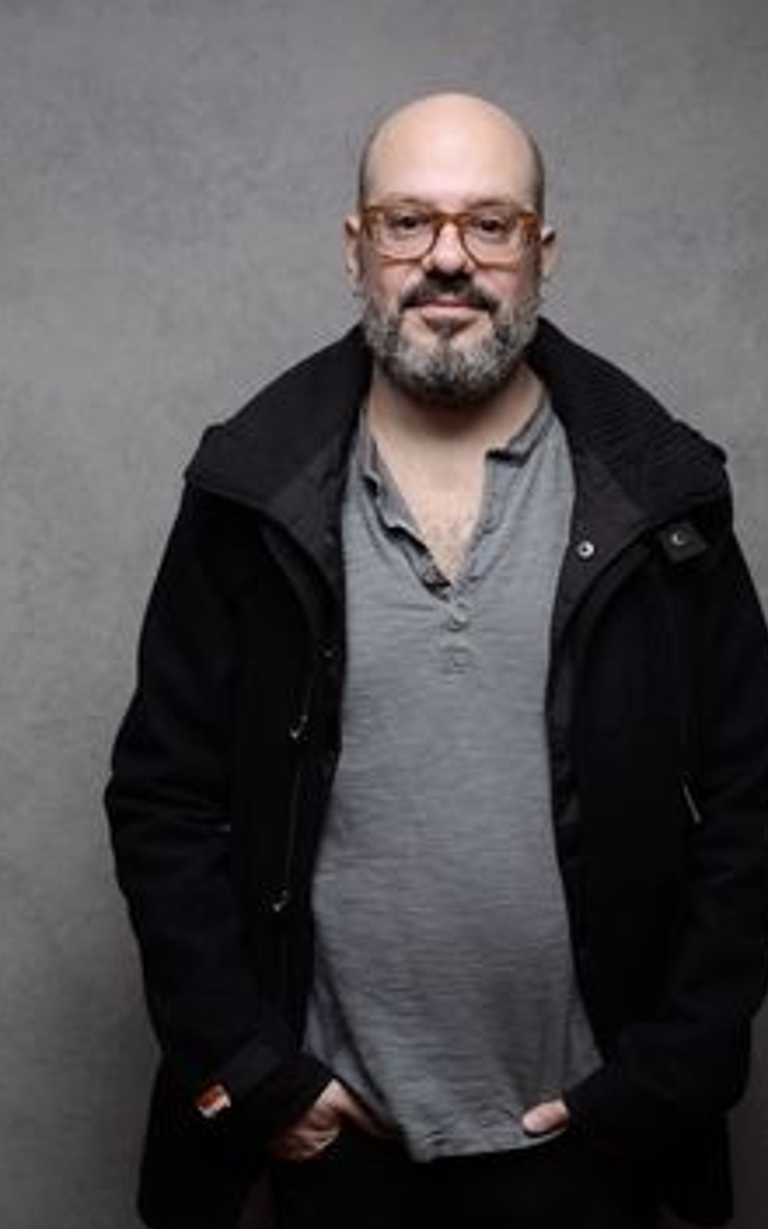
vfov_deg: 35.1
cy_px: 688
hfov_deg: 22.4
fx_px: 1942
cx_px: 417
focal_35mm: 58
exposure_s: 1/160
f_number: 16
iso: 100
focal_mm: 50
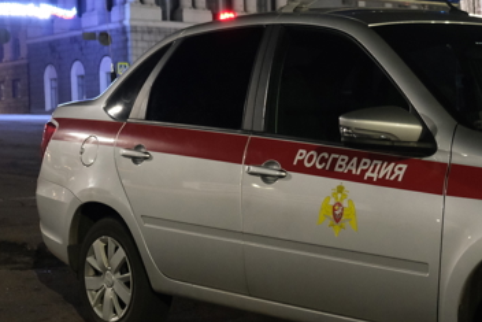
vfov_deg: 16.9
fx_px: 1085
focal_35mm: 81
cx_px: 446
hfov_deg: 24.2
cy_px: 185
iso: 3200
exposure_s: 1/14
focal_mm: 25.4
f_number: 3.2
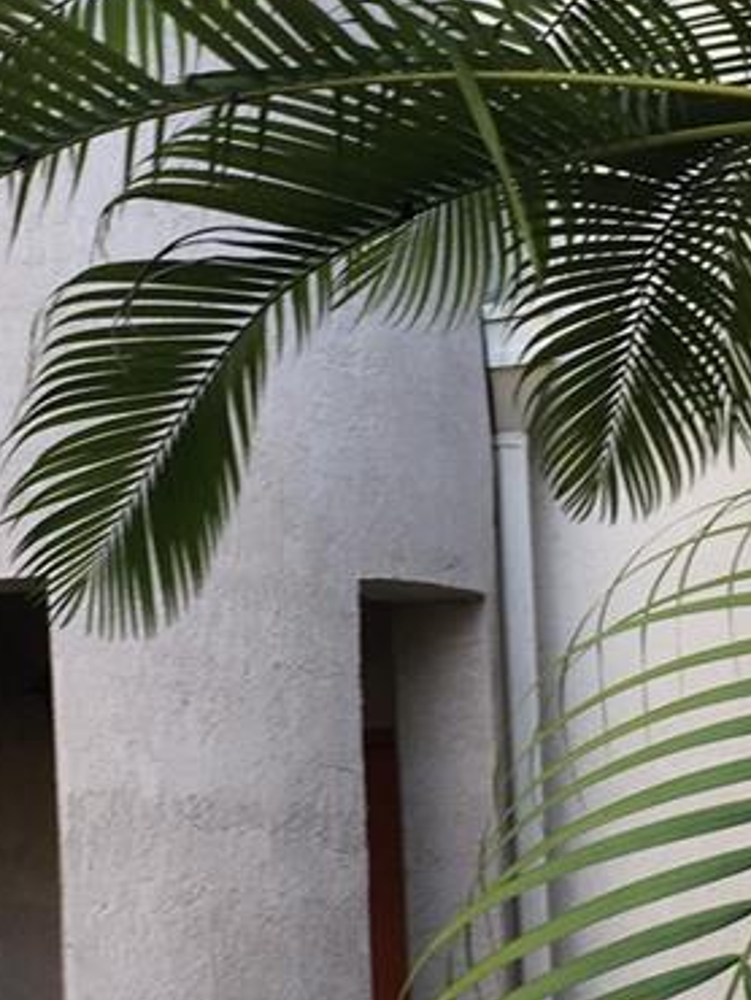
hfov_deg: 15.7
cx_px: 376
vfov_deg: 20.8
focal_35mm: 94
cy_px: 416
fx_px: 2716
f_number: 2.2
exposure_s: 1/60
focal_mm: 4.15
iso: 25
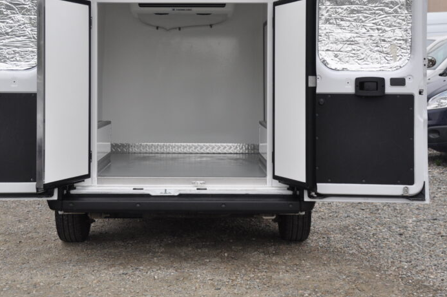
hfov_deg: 28.4
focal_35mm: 71
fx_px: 881
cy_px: 85
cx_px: 185
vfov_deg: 19.1
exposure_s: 1/100
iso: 400
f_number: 5
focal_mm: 32
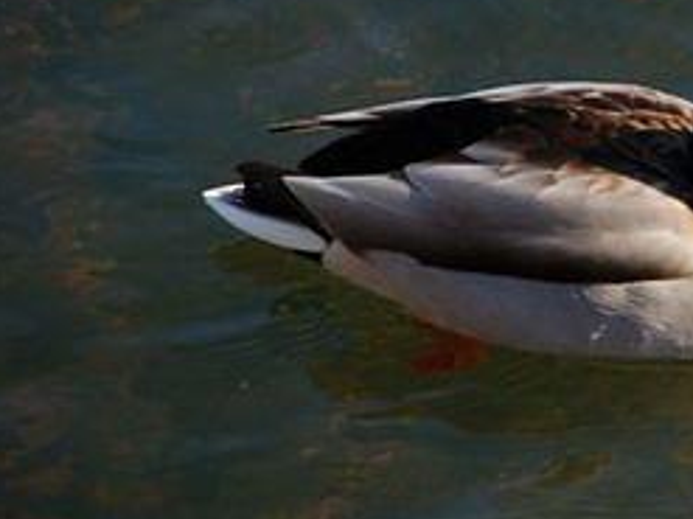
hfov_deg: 3.4
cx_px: 685
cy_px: 154
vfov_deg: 2.5
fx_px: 11686
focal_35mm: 584
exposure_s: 1/1000
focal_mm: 200
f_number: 8
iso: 800
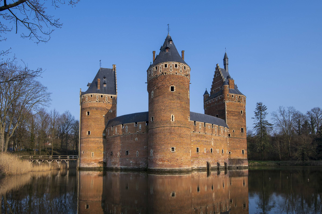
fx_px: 197
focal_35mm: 22
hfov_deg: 78.6
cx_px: 161
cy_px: 107
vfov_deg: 57.2
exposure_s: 1/60
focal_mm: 22
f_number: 13
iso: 100
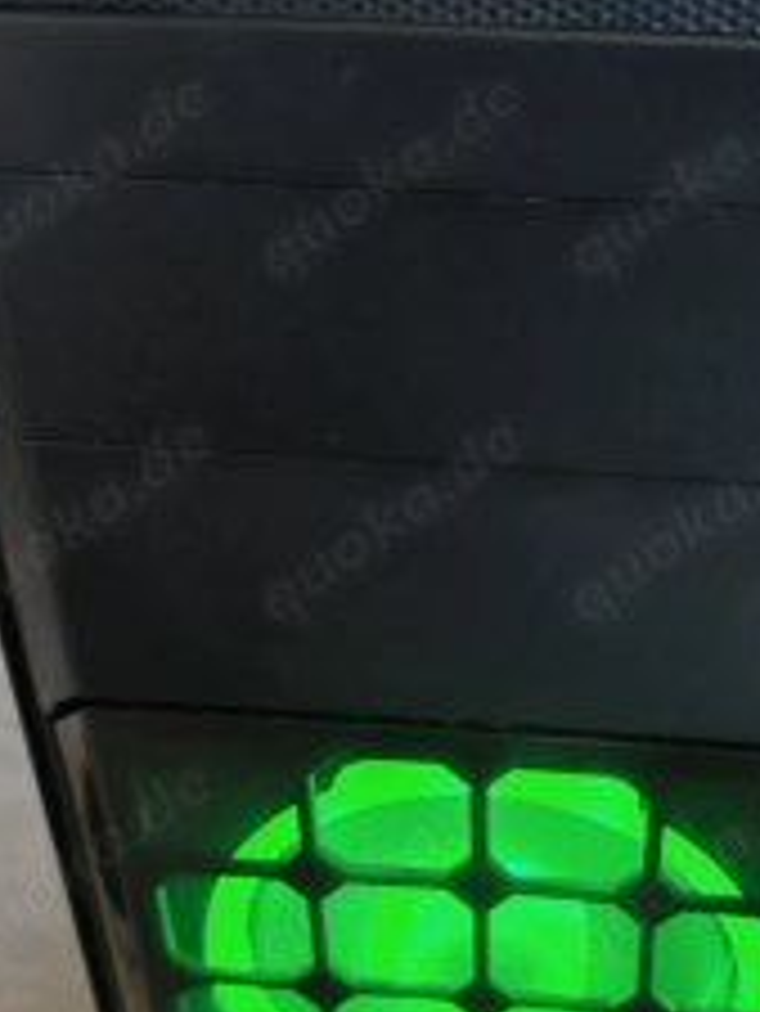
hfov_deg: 29.9
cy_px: 589
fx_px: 1404
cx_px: 553
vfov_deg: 39.5
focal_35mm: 48
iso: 80
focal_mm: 6.83
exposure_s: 1/40
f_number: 1.4
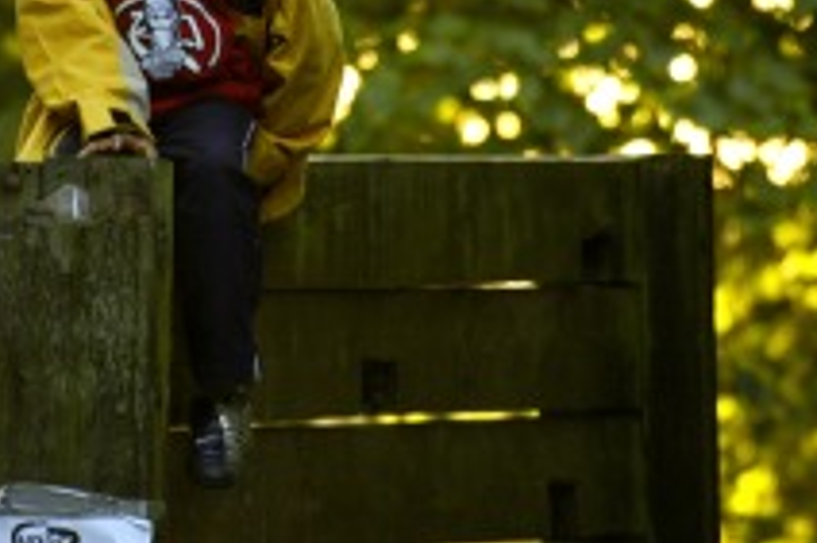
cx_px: 173
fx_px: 16077
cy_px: 73
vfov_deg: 1.9
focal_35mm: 709
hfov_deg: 2.9
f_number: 6.3
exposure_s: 1/50
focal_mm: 250
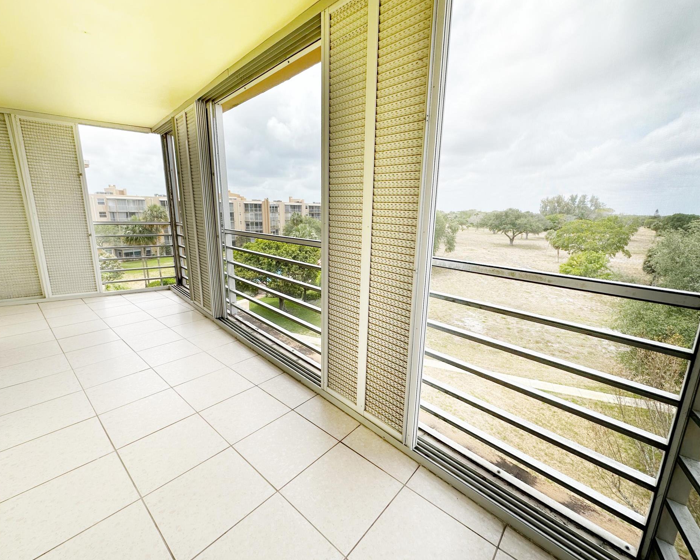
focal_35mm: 15
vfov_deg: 84.0
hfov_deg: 96.8
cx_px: 355
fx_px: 311
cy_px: 279
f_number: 2.2
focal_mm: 2.22
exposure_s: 1/812
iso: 40
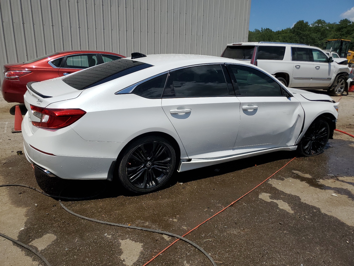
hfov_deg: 67.3
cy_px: 133
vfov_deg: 53.1
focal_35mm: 26
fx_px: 266
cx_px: 177
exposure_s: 1/10000
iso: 52
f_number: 1.5
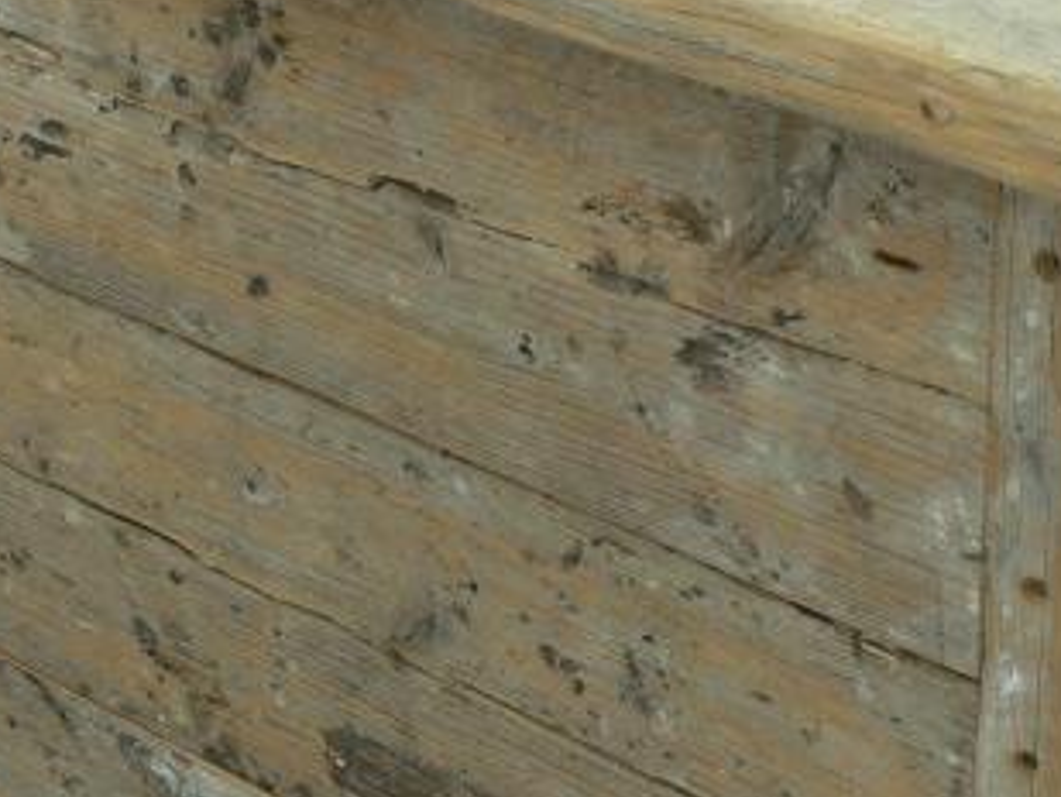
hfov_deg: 17.0
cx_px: 615
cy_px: 440
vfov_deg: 12.8
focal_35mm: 116
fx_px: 3557
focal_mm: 7.4
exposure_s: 1/50
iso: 80
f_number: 3.6
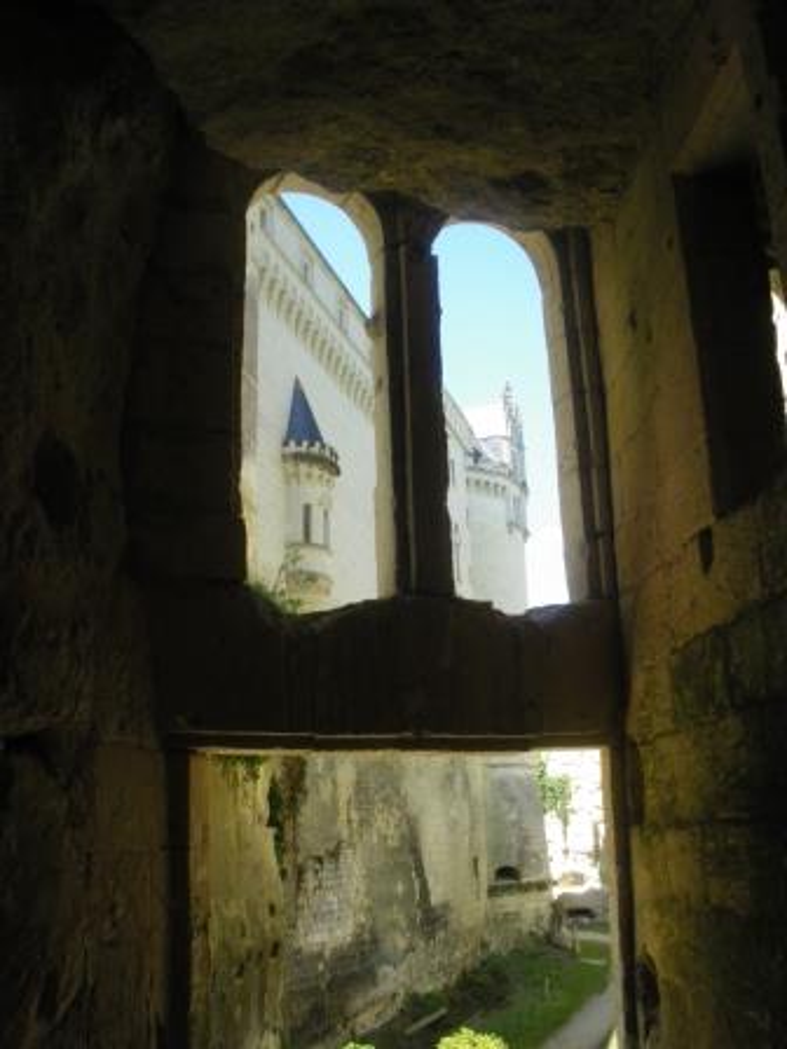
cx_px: 394
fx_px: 1091
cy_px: 524
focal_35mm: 36
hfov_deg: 39.7
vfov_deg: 51.4
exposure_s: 1/320
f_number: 5.4
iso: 400
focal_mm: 6.3
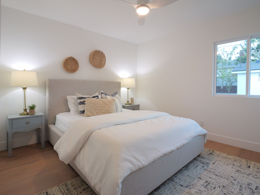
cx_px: 130
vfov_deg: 71.7
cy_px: 98
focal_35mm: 18
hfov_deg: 87.7
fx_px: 135
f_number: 8
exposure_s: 1/50
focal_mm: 9
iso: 2000
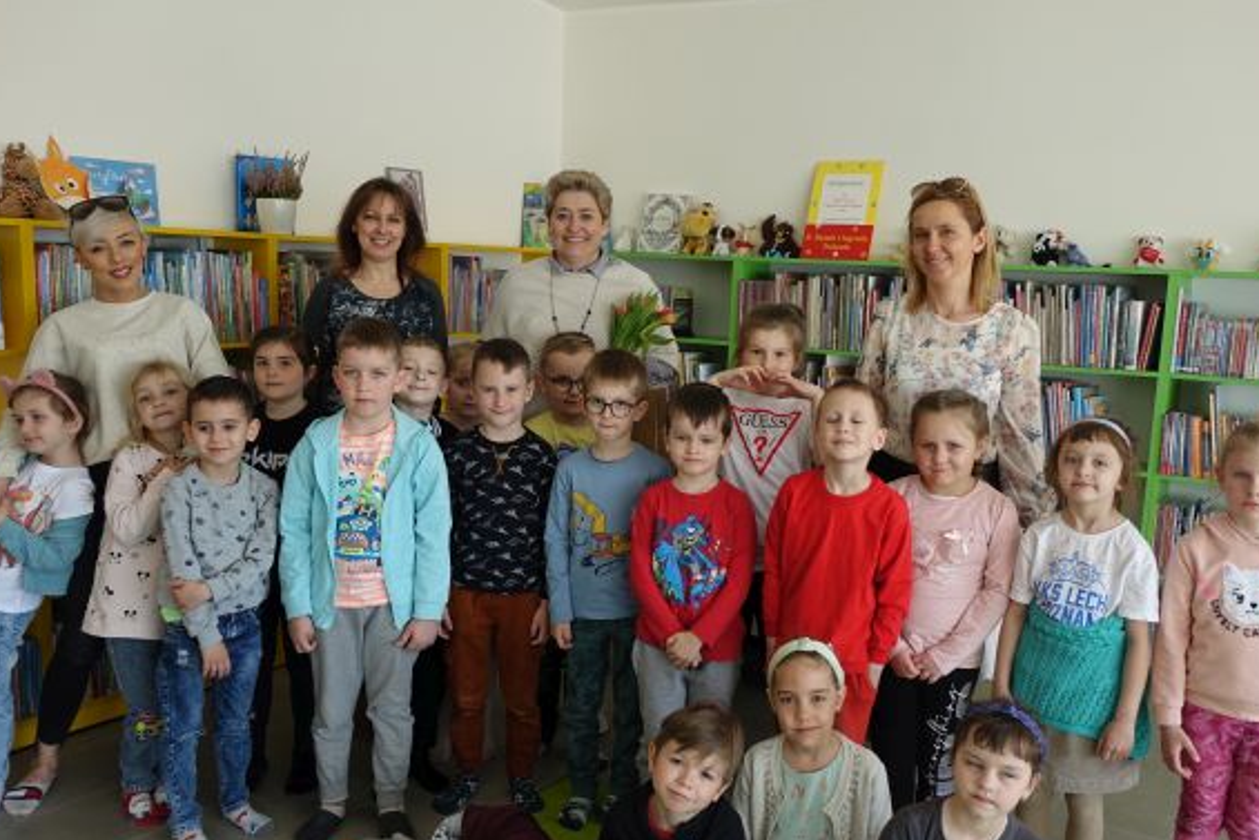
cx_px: 648
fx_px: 1189
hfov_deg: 55.8
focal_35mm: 34
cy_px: 469
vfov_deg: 38.9
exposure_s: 1/100
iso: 125
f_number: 2.8
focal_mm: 11.13
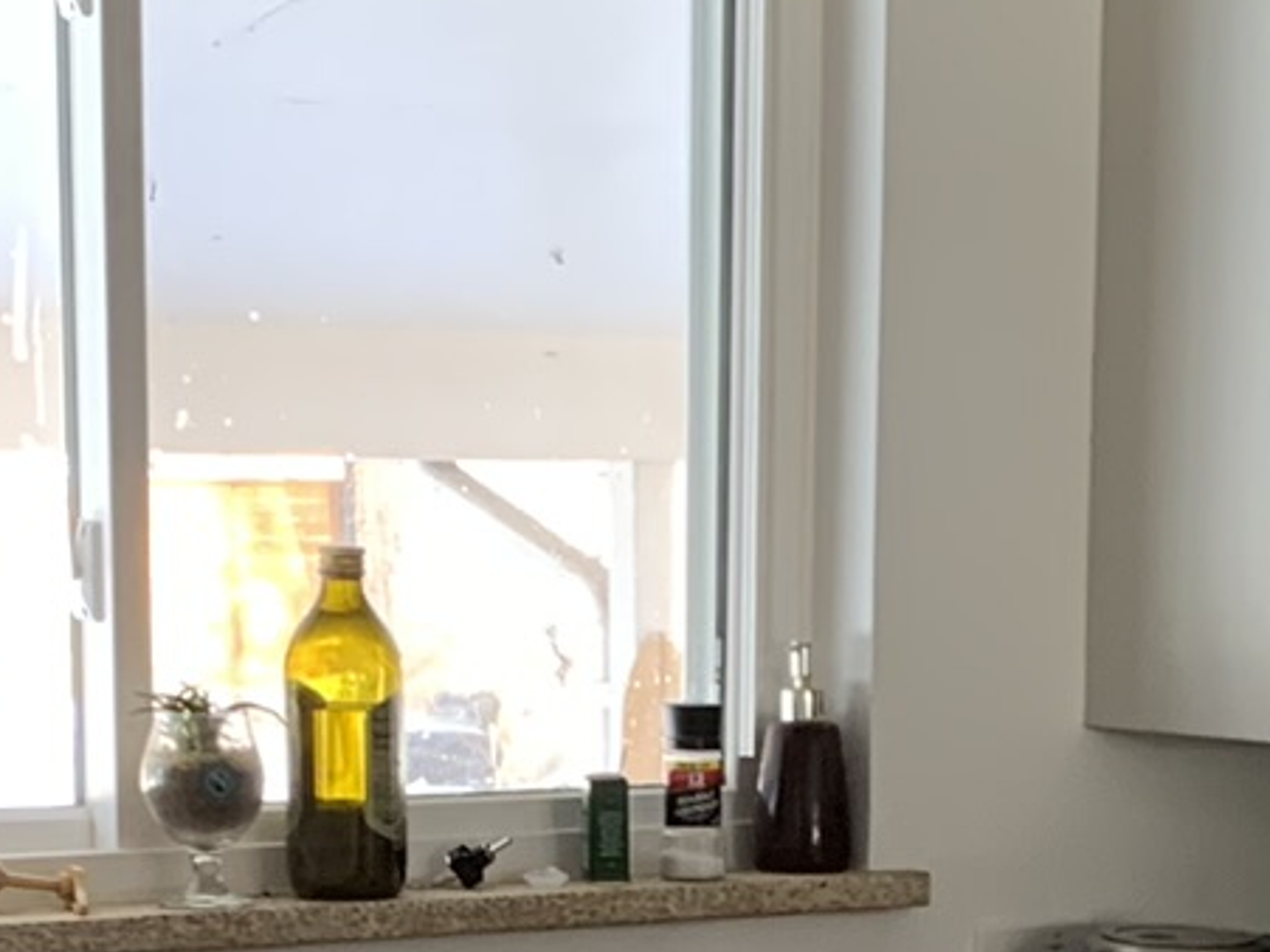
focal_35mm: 118
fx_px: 4328
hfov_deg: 16.7
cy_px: 1208
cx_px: 817
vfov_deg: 12.2
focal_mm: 4.25
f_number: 1.8
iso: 125
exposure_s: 1/60
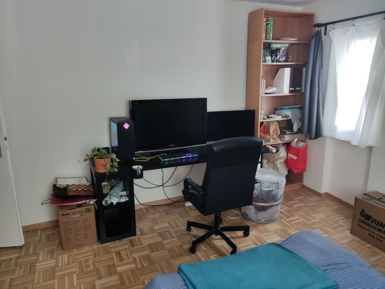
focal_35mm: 25
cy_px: 144
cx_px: 192
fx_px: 278
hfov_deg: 69.4
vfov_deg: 54.9
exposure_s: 1/33
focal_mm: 4.71
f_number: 1.79
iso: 203
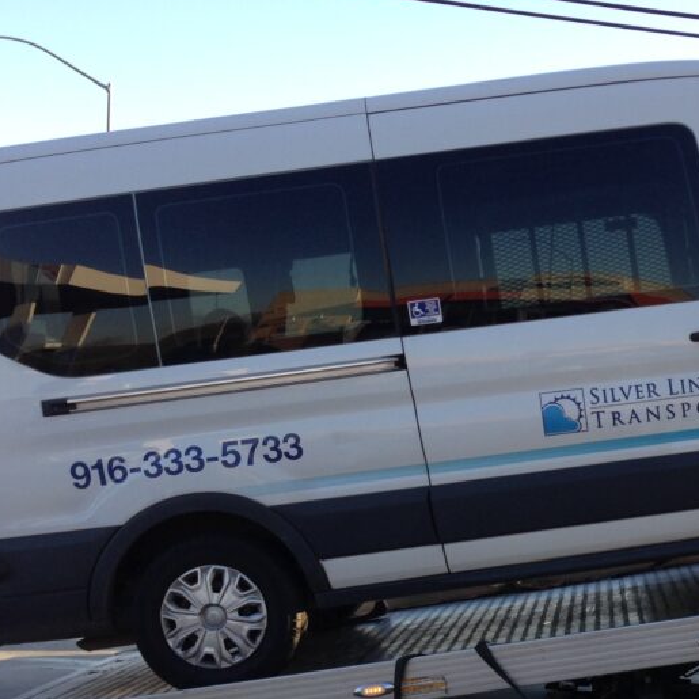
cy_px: 509
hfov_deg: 28.7
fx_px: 1325
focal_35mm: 58
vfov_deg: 29.2
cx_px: 596
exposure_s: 1/347
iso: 50
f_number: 2.4
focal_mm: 4.12
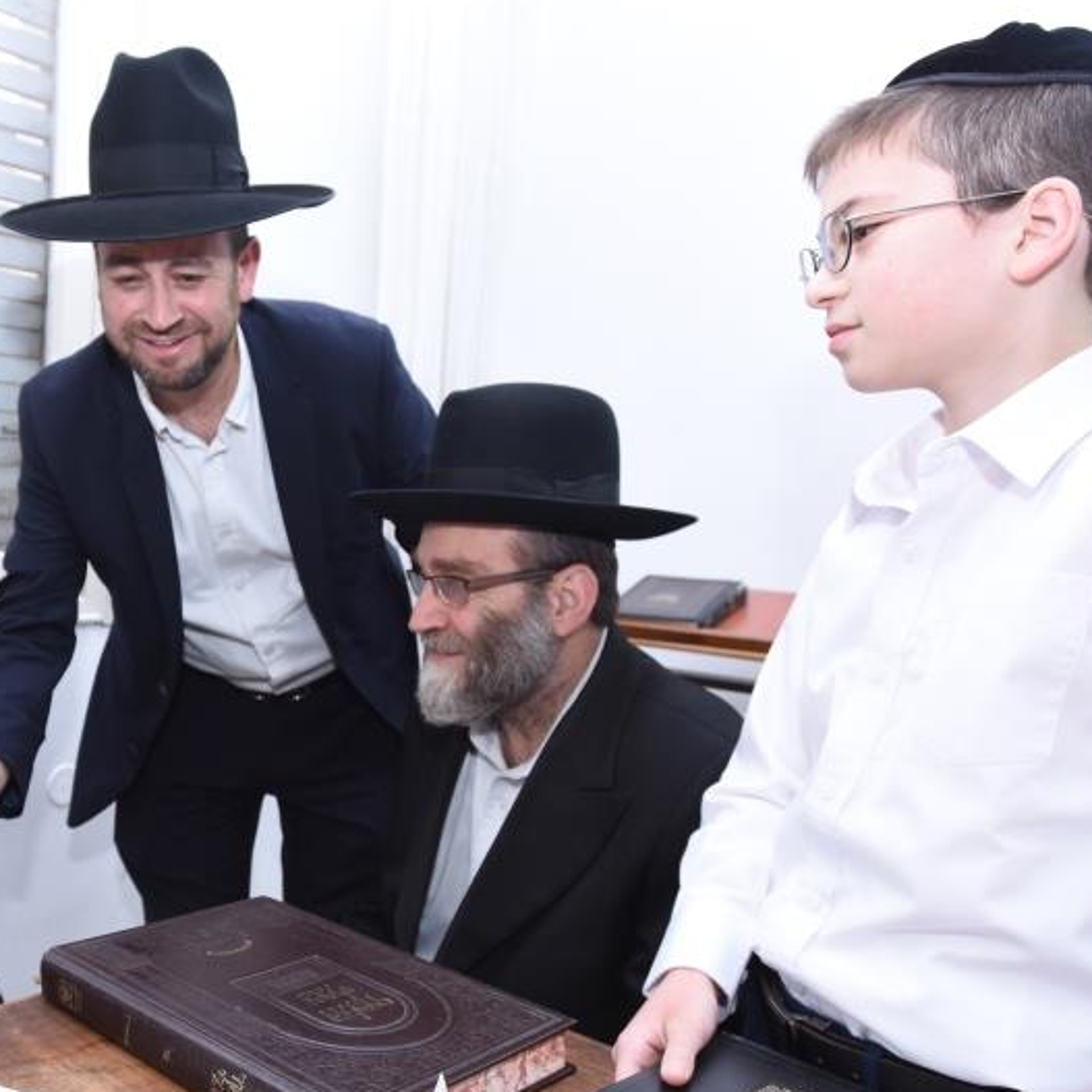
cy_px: 648
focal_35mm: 33
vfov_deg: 49.5
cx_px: 222
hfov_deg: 47.1
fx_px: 1178
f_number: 4.5
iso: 640
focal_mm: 20
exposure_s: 1/125
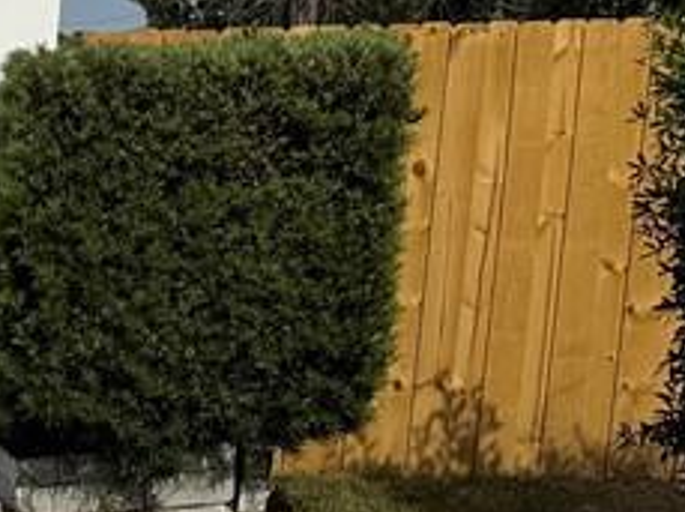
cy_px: 853
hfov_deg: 8.9
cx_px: -1541
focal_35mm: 168
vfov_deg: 8.5
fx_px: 3319
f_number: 1.78
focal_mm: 6.76
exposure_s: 1/10309
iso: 80
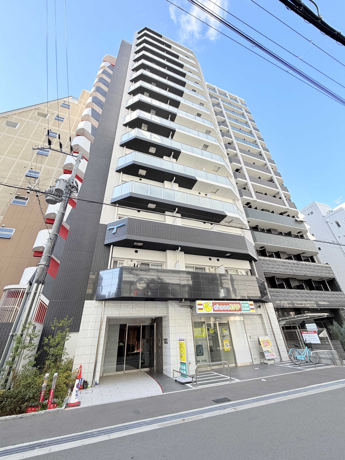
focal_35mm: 14
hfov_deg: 85.7
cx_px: 172
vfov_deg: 102.1
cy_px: 230
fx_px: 186
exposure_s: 1/502
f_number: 2.2
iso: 50
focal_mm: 2.22
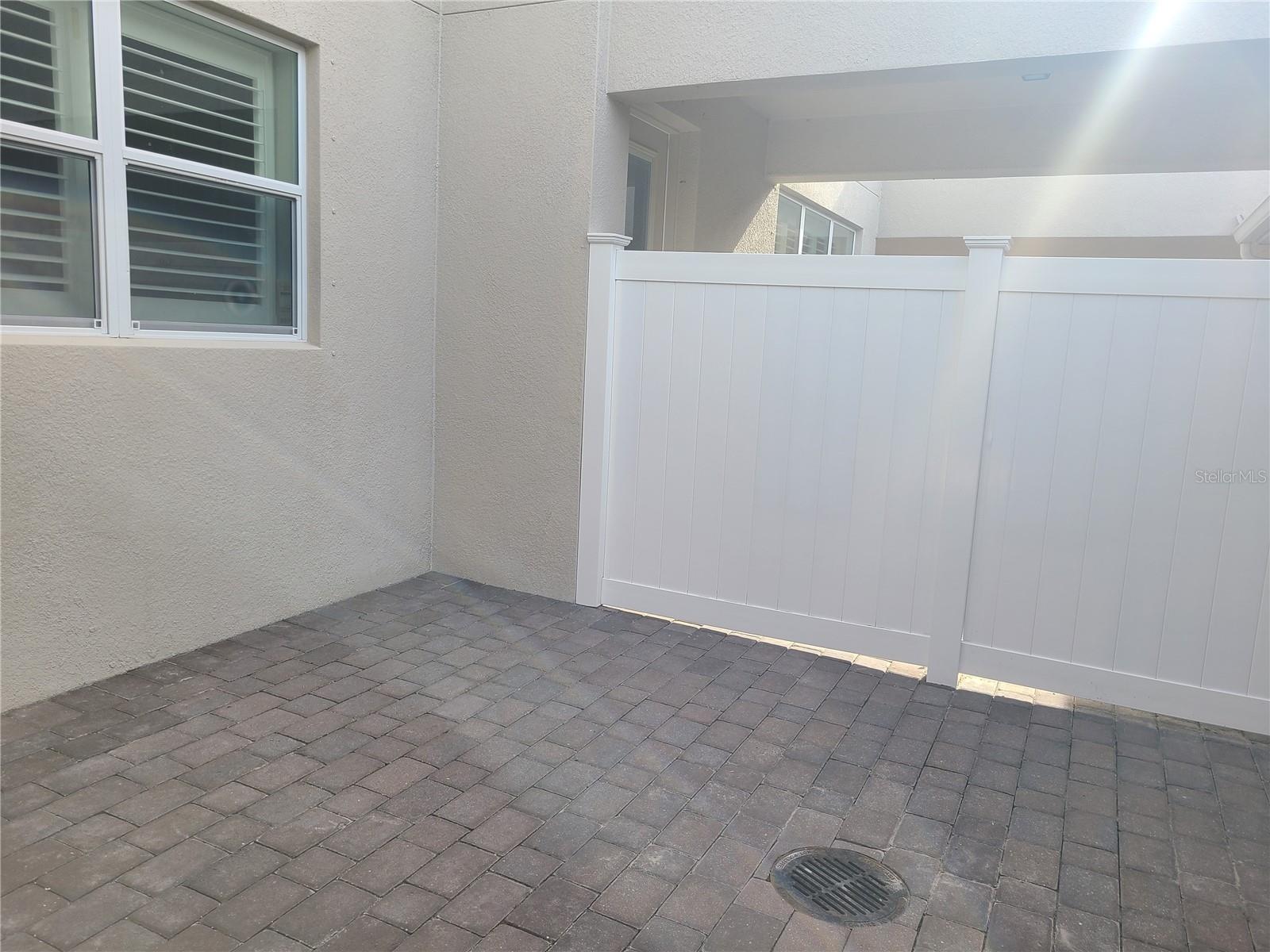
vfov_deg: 53.1
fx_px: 954
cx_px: 635
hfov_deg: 67.3
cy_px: 476
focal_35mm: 26
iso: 40
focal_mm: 5.4
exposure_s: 1/470
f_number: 1.8
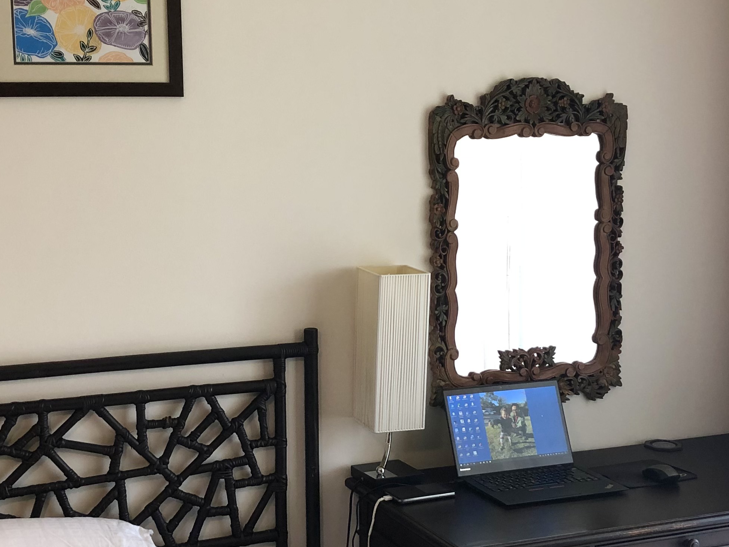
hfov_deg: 33.2
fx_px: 1222
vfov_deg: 25.2
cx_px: 329
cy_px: 335
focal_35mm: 58
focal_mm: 3.99
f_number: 1.8
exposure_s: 1/17
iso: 40
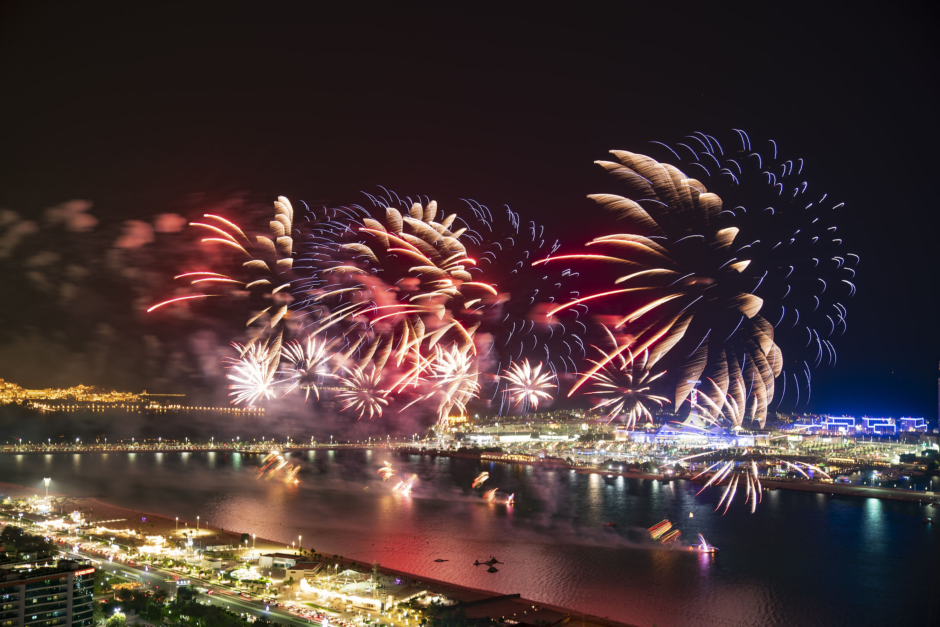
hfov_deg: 48.5
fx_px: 1045
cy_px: 314
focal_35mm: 40
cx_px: 470
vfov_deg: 33.4
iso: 100
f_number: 2.8
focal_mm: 40
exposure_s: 2
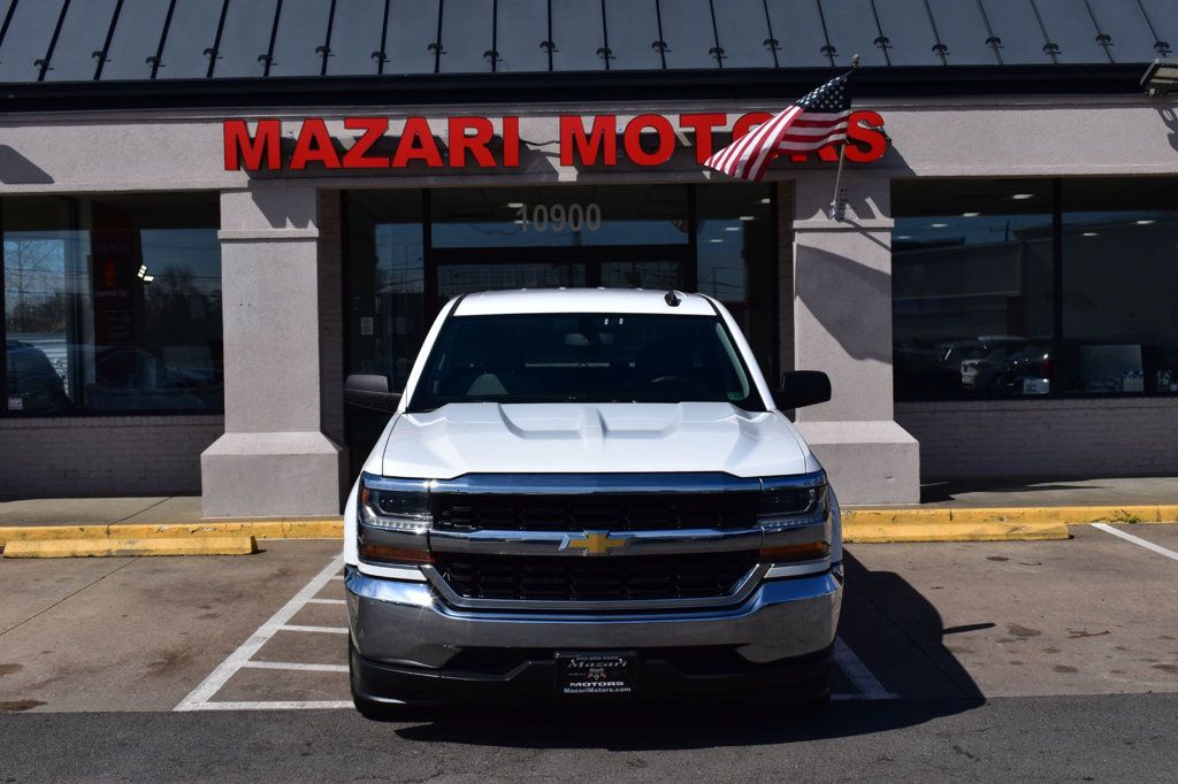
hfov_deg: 41.1
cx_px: 589
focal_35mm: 48
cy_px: 392
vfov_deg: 28.1
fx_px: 1570
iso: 200
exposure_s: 1/640
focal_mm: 32
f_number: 11
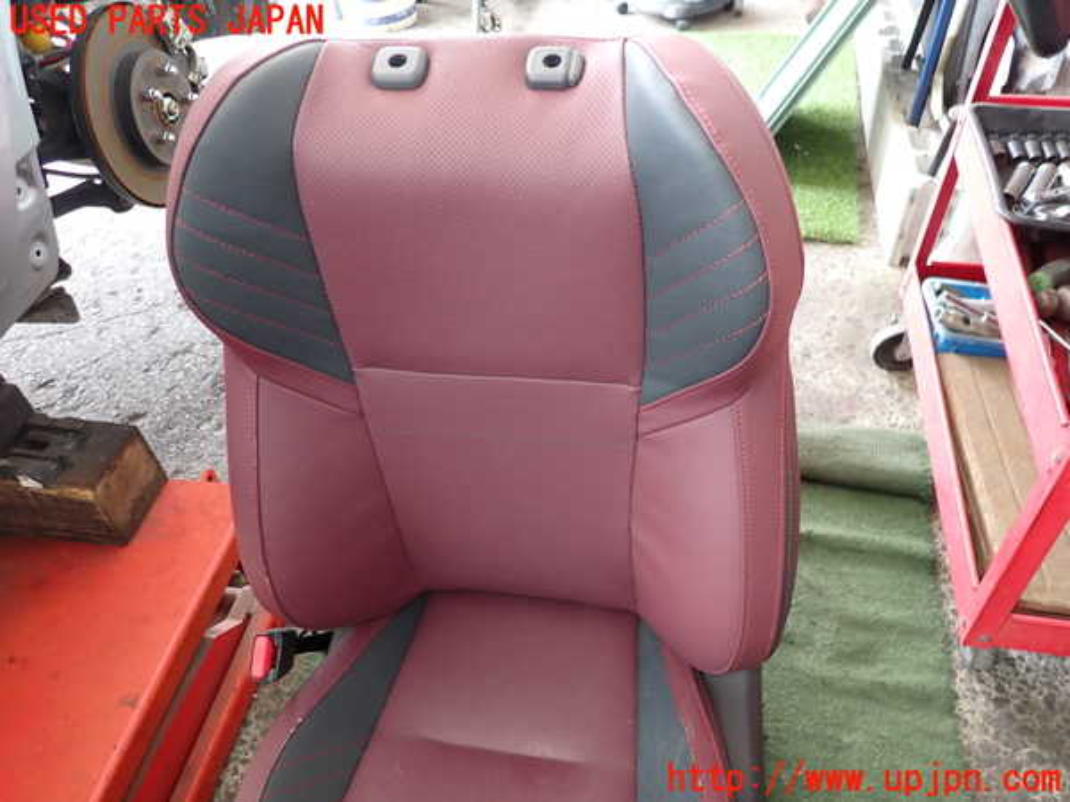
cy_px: 401
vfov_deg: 54.9
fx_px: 773
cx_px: 535
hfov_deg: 69.4
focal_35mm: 25
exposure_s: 1/30
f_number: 2
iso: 200
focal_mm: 4.5
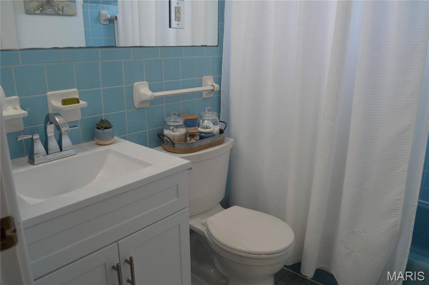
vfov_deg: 47.8
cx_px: 214
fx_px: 321
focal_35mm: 27
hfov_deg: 67.4
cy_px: 142
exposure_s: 1/100
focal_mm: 18
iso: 400
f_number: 5
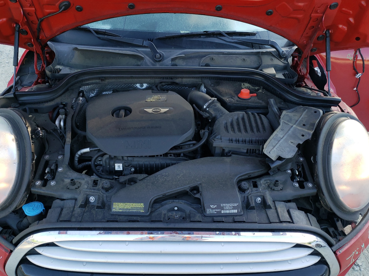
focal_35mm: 28
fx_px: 298
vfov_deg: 49.7
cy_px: 146
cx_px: 176
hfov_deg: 63.4
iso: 50
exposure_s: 1/200
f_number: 1.5
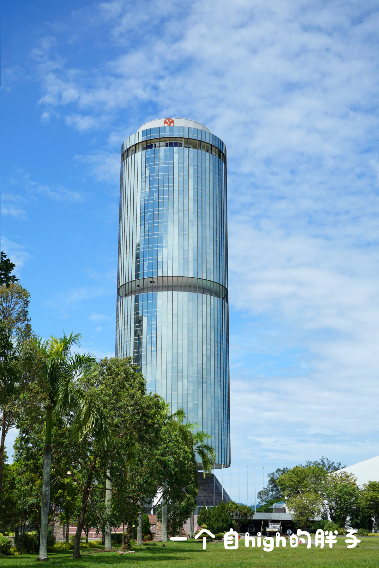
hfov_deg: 28.1
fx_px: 758
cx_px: 190
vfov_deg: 41.1
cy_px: 284
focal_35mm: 48
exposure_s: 1/640
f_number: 6.3
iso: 100
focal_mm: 48
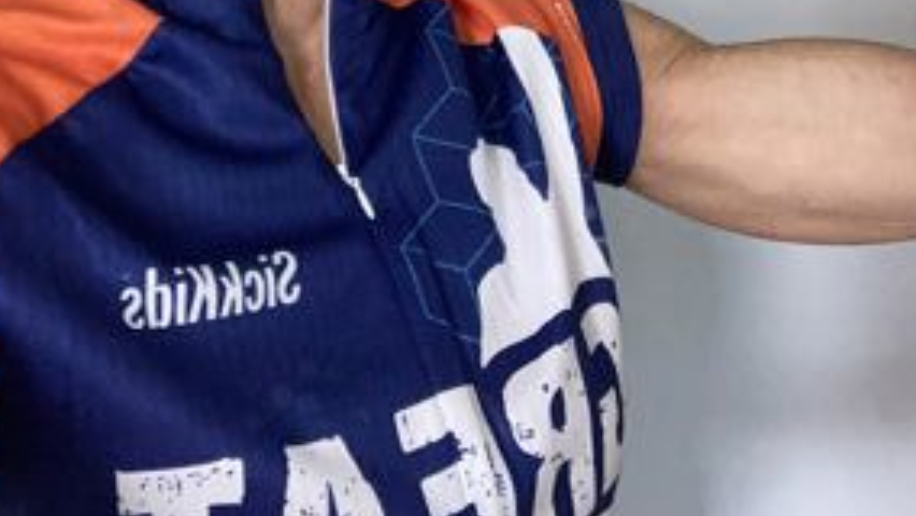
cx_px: 485
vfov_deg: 20.3
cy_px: -158
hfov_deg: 38.5
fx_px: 1312
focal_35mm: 54
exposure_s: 1/38
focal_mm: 2.87
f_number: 2.2
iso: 400
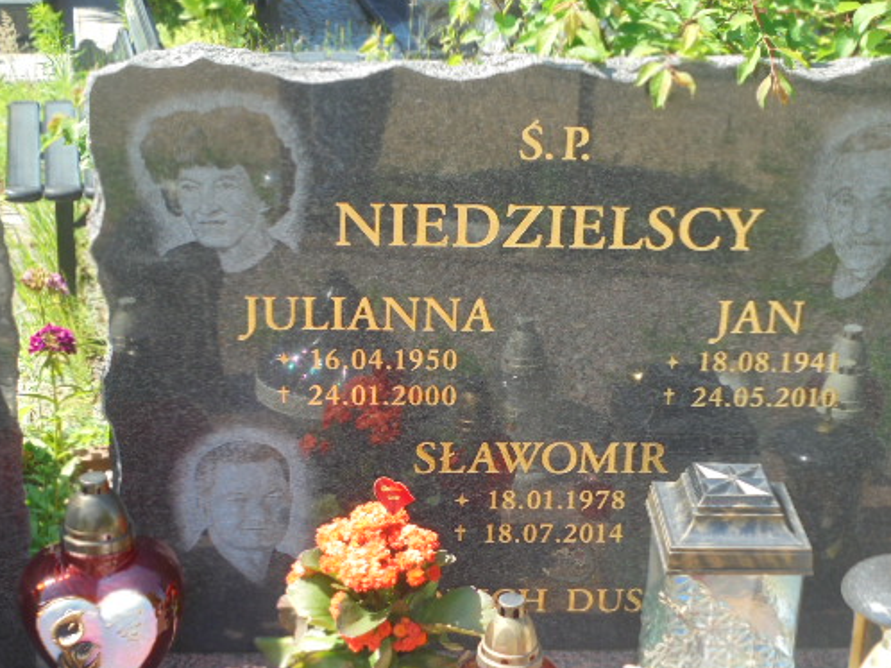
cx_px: 499
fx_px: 1621
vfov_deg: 23.2
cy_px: 394
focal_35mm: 63
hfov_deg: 30.7
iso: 100
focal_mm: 8.9
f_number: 4.8
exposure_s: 1/125
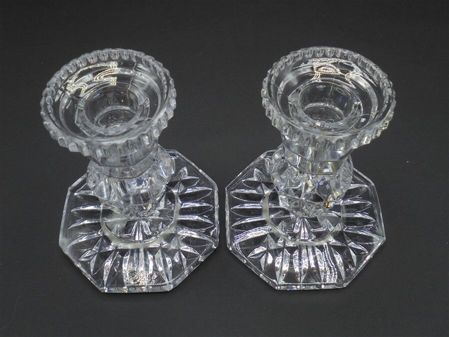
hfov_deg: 49.0
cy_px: 168
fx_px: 493
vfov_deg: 37.7
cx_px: 224
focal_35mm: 38
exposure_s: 1/40
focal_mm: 6.9
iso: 100
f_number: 4.2
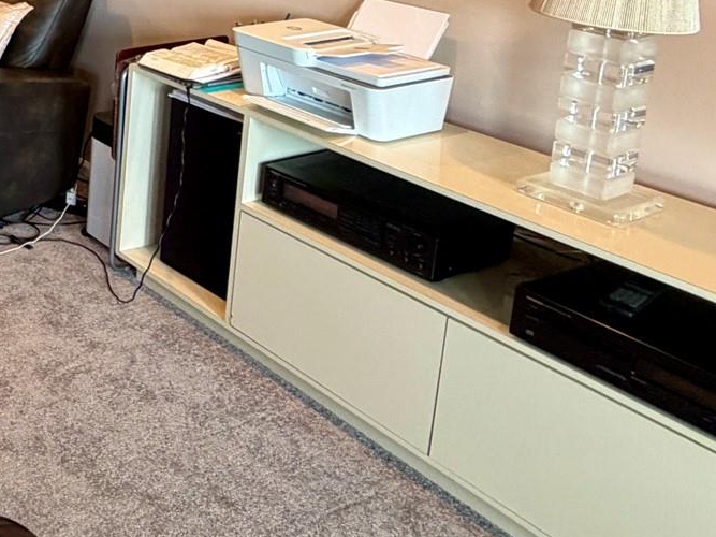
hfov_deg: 32.3
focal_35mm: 43
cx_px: -230
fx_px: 889
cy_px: -59
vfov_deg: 30.0
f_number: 2.2
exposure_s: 1/60
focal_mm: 2.22
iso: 200
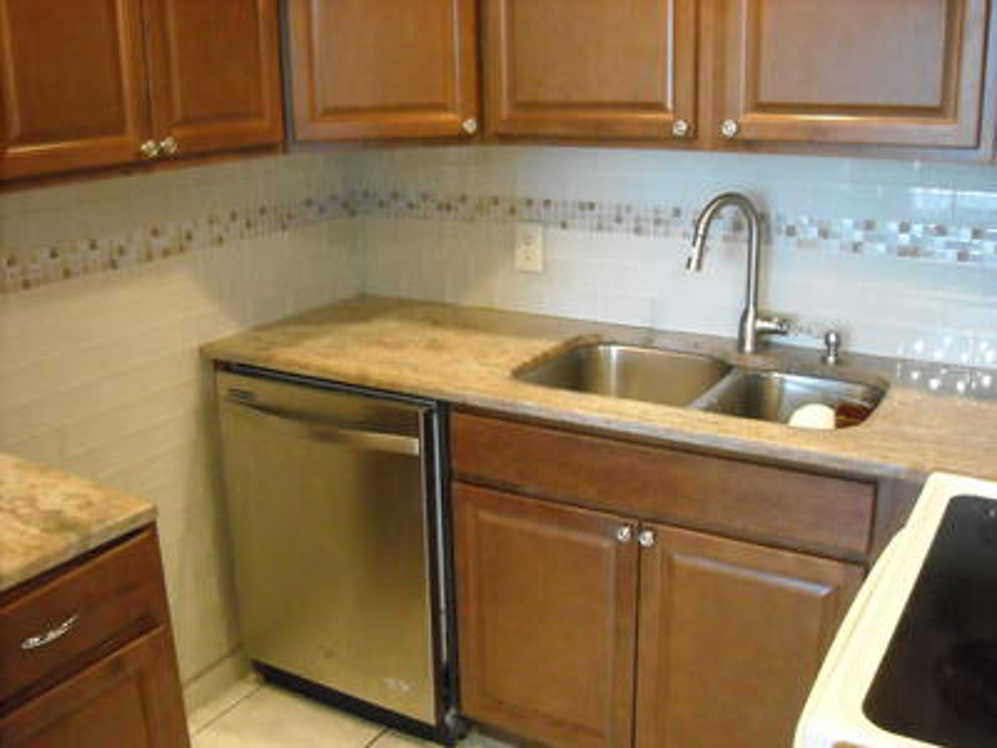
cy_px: 374
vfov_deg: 40.7
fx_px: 1008
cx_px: 498
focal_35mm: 35
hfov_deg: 52.6
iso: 800
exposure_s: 1/67
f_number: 2.8
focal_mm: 5.7
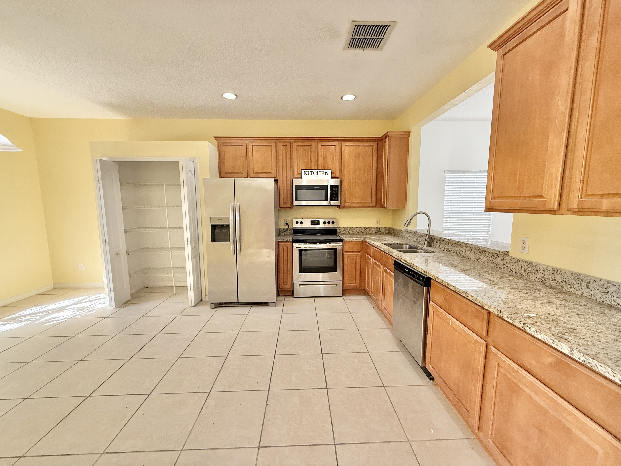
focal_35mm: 14
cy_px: 233
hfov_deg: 102.1
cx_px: 310
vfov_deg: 85.7
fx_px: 251
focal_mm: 2.22
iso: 250
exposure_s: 1/120
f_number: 2.2
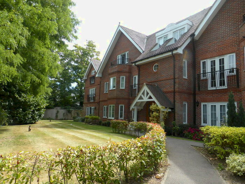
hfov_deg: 69.4
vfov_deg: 54.9
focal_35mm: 25
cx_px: 122
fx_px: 177
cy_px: 92
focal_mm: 4.3
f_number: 3.3
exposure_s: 1/400
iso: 100
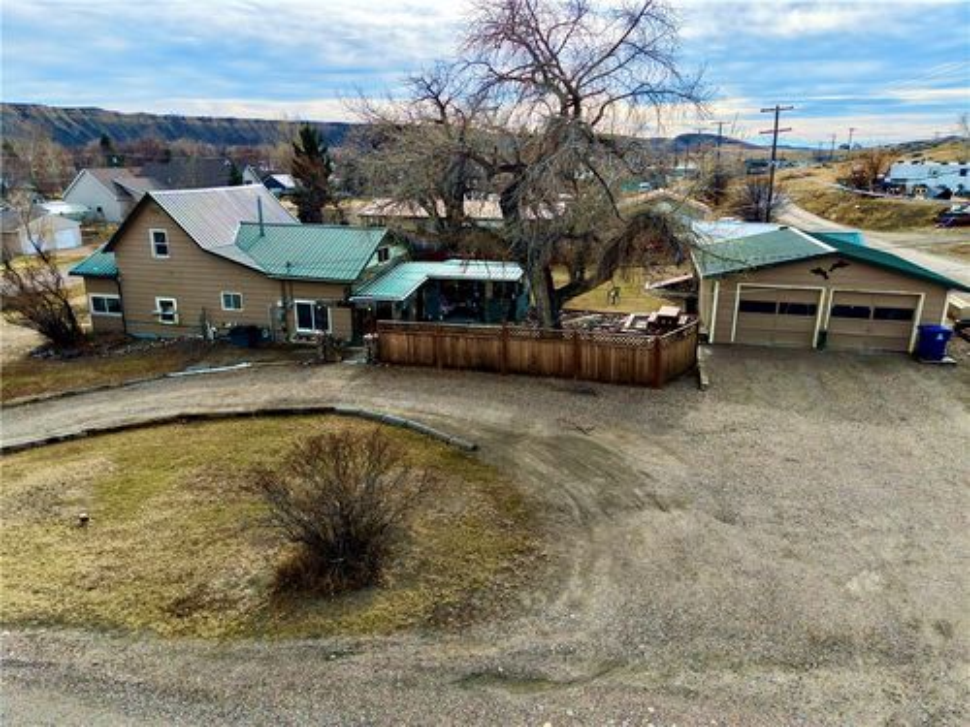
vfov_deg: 56.8
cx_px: 485
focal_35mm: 24
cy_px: 364
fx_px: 673
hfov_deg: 71.6
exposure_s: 1/8000
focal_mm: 8.67
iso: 400
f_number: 1.8
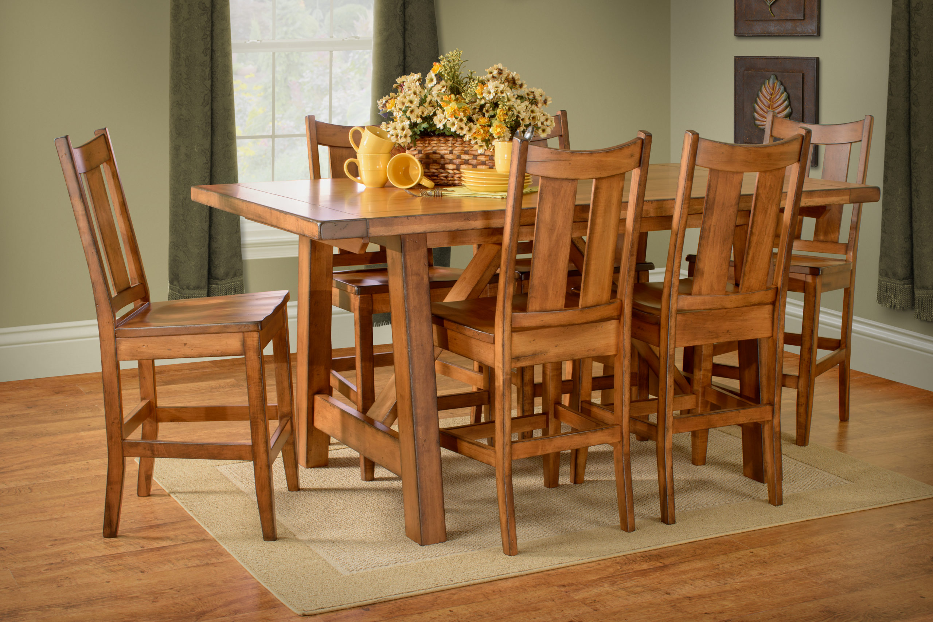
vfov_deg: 37.9
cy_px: 311
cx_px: 466
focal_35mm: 35
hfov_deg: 54.4
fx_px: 907
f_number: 11
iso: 100
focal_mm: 35
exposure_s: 2.5
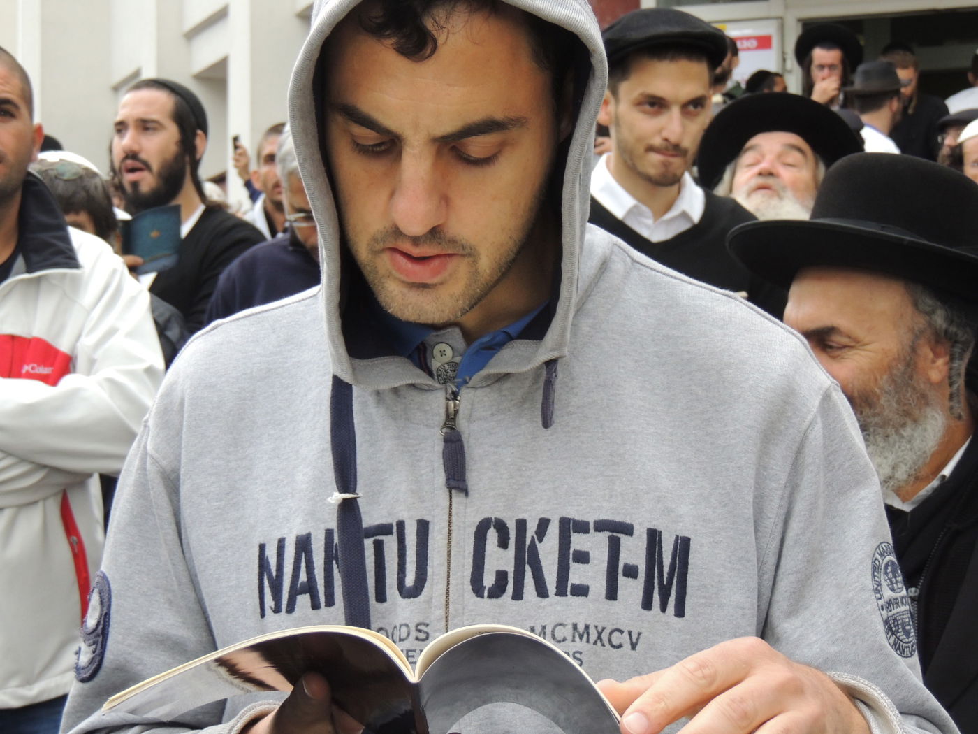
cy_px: 367
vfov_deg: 19.6
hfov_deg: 26.0
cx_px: 489
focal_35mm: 75
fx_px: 2119
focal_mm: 13.3
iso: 360
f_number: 3.9
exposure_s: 1/400
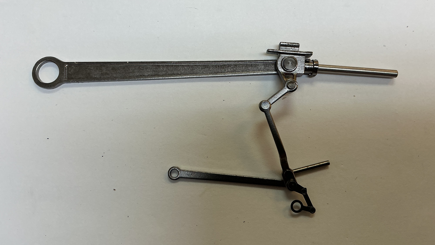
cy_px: 96
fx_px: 369
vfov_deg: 36.5
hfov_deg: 61.0
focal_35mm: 32
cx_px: 220
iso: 32
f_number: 1.8
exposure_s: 1/120
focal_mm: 3
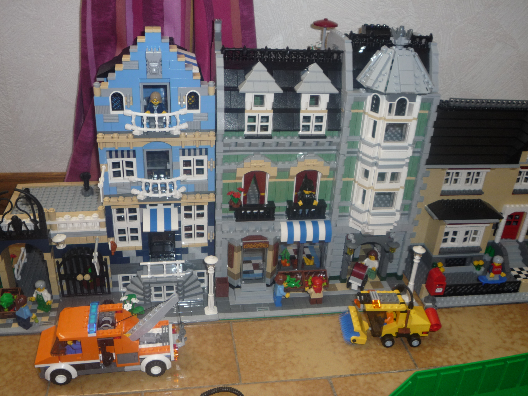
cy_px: 198
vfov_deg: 39.7
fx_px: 549
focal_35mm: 36
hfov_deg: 51.4
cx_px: 264
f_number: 3.7
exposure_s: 1/30
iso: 100
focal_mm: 6.3
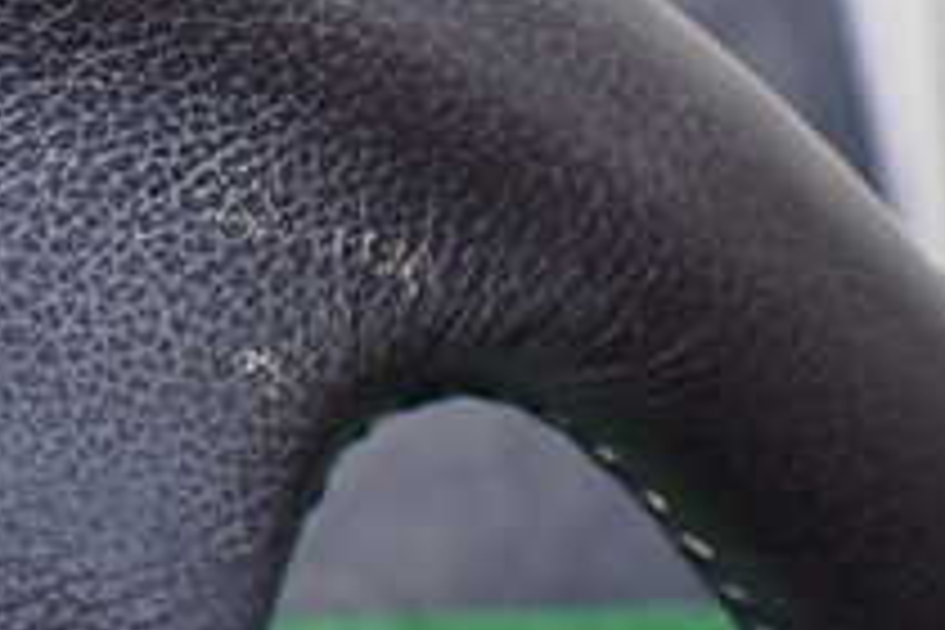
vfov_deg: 14.9
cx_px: -270
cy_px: -81
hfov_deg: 20.9
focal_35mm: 89
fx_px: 2336
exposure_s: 1/125
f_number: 2.3
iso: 250
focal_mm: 5.4
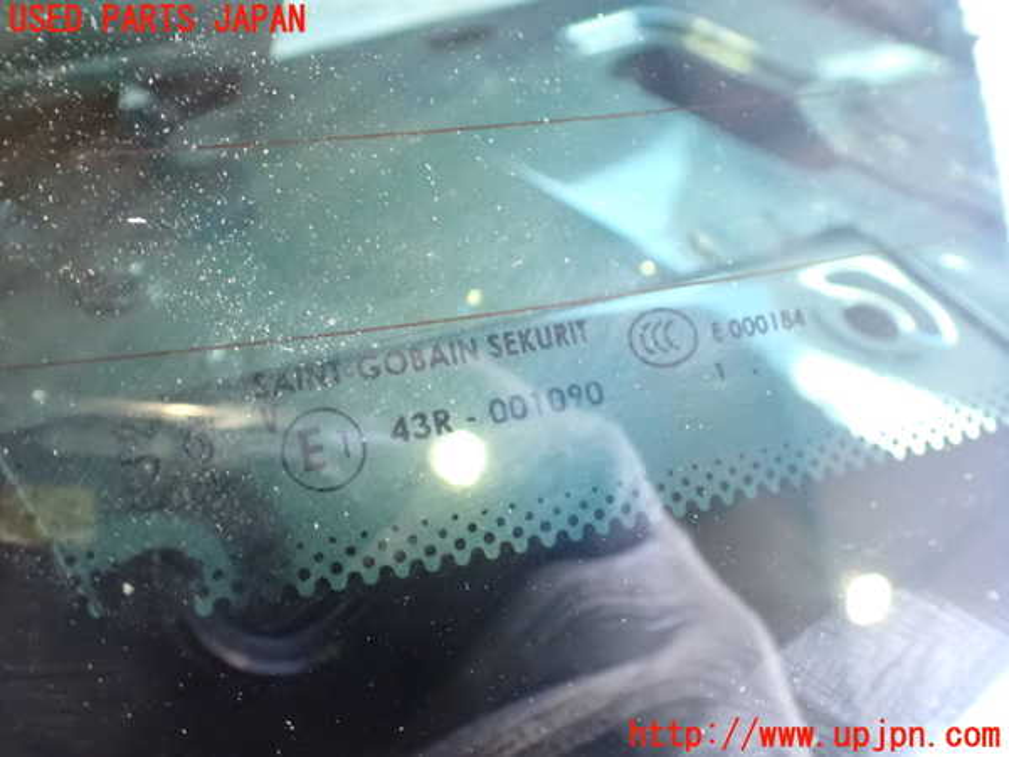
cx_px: 504
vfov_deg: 46.8
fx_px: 874
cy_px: 378
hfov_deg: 60.0
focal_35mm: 30
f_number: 2.3
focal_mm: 5.4
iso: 1600
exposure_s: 1/20
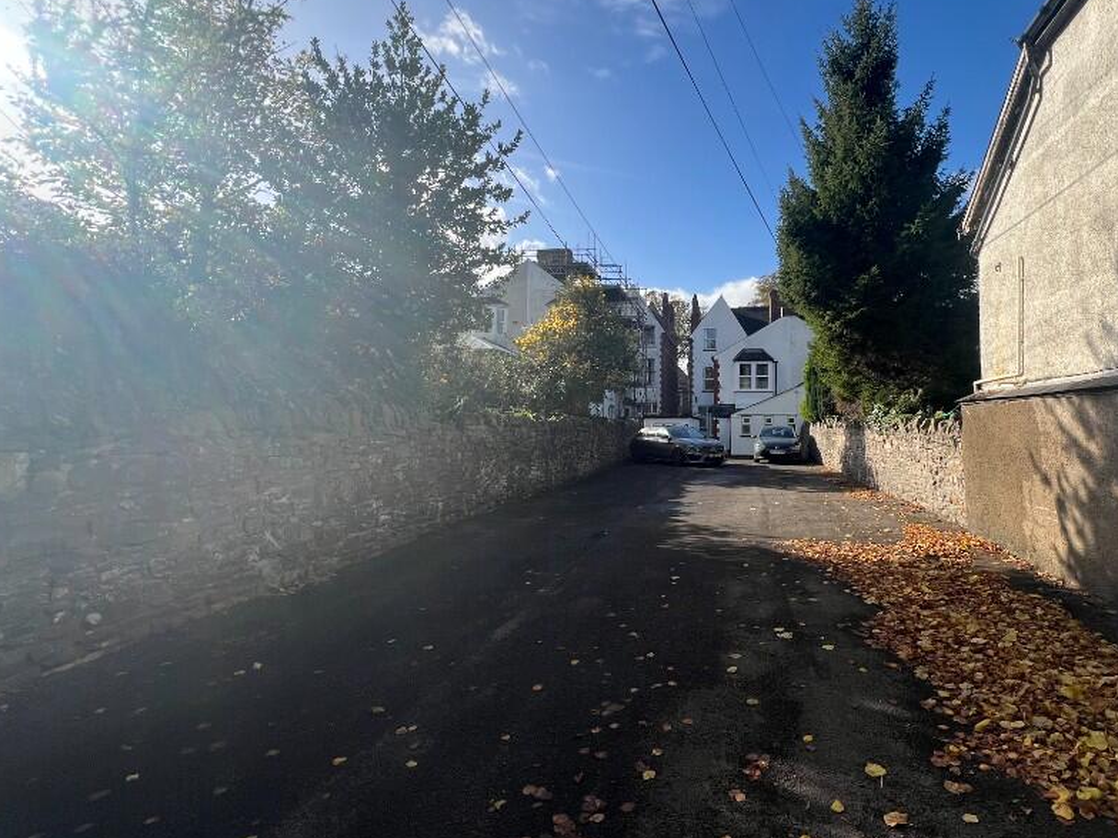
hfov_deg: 88.8
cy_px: 390
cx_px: 714
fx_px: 549
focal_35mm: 17
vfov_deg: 74.6
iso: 32
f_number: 1.8
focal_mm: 1.57
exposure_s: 1/1167
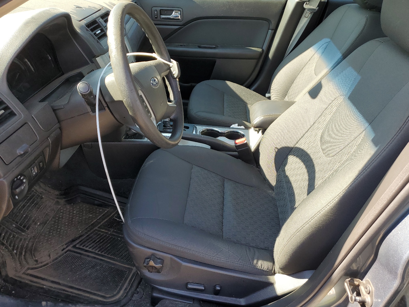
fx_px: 307
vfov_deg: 53.1
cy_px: 154
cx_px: 204
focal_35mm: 26
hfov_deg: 67.3
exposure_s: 1/250
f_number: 1.5
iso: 50
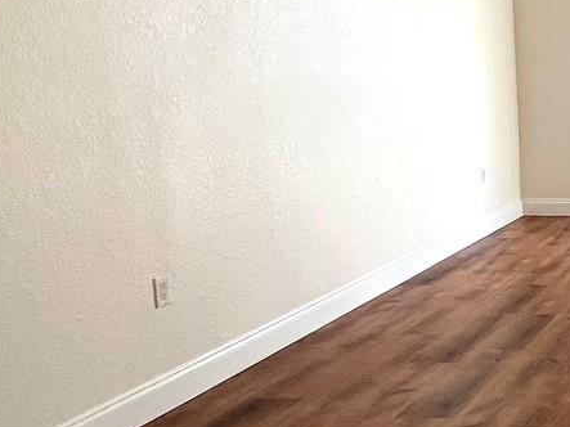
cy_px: 157
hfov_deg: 27.9
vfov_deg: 30.7
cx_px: 845
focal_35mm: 47
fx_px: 774
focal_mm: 1.57
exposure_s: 1/120
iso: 40
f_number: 1.8
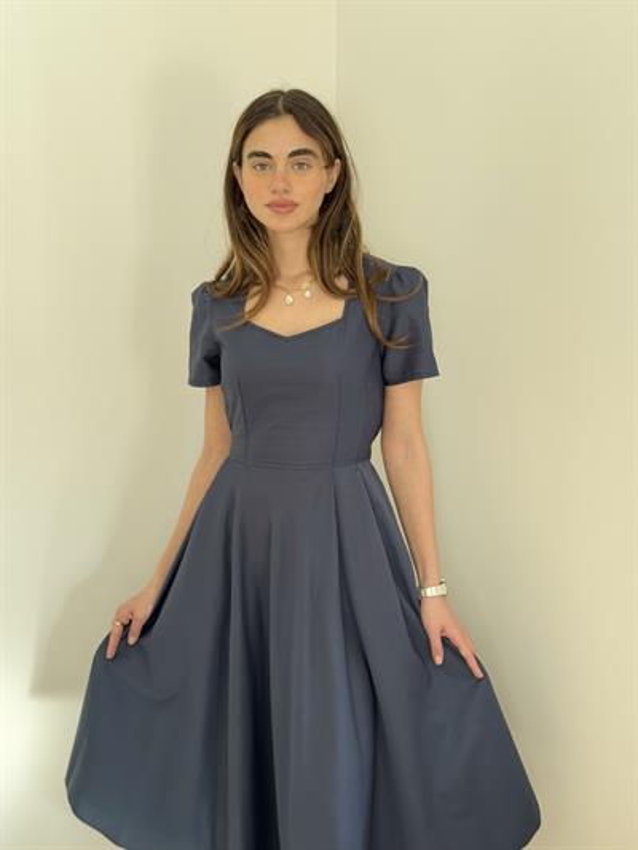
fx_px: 1179
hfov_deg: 30.3
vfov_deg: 39.6
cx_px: 319
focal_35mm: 48
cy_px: 425
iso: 125
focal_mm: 6.76
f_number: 1.78
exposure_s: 1/60
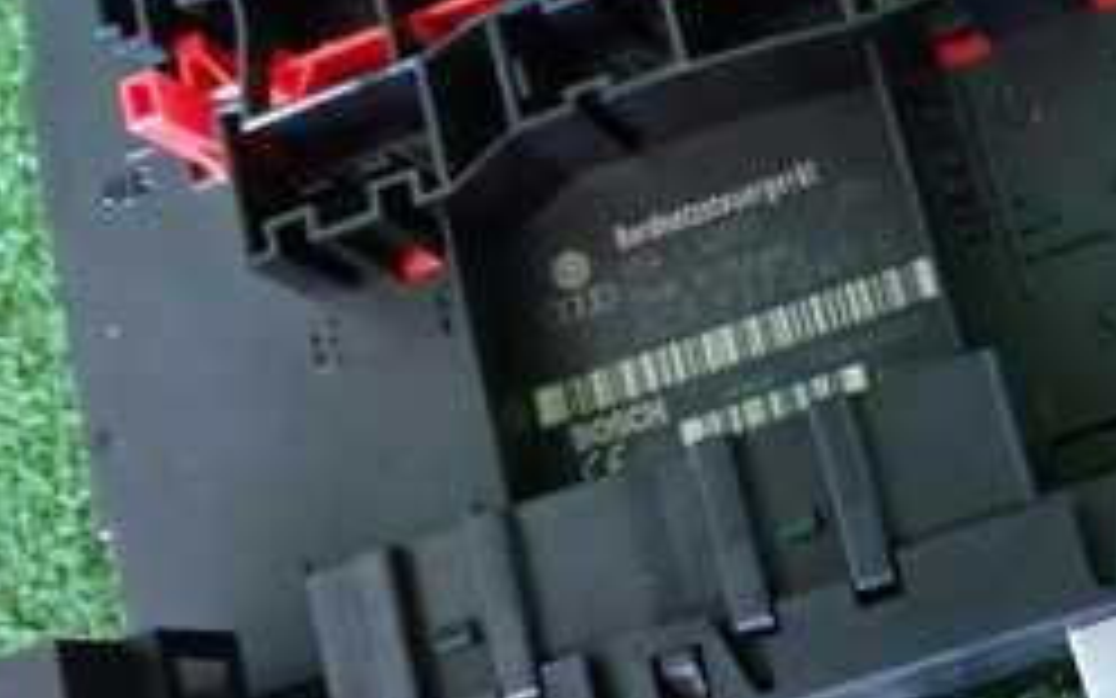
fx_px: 1947
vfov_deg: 20.3
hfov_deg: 31.0
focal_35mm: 64
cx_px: 936
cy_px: 306
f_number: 2
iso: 800
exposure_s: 1/30
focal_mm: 4.5
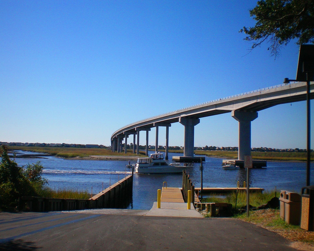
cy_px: 124
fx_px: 372
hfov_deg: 45.8
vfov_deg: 37.3
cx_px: 147
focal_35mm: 40
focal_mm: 6.3
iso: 64
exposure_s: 1/1000
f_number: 4.6
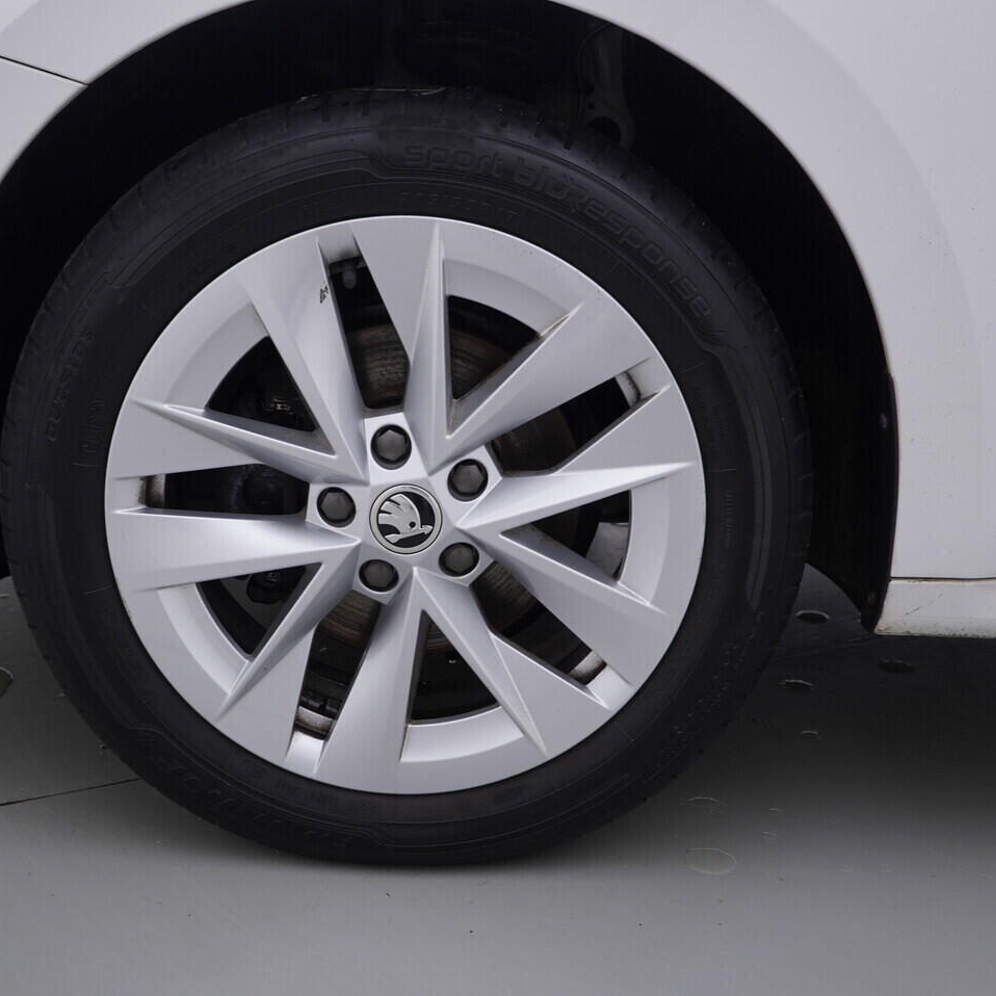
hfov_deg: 36.8
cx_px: 470
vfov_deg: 36.8
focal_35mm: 46
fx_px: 1497
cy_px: 498
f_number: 4
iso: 125
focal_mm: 24
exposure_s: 1/80
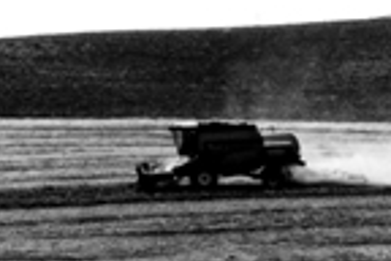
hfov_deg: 7.1
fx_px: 3160
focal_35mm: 291
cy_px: 169
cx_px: 196
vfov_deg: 4.7
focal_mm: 28
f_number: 16
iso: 200
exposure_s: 1/160
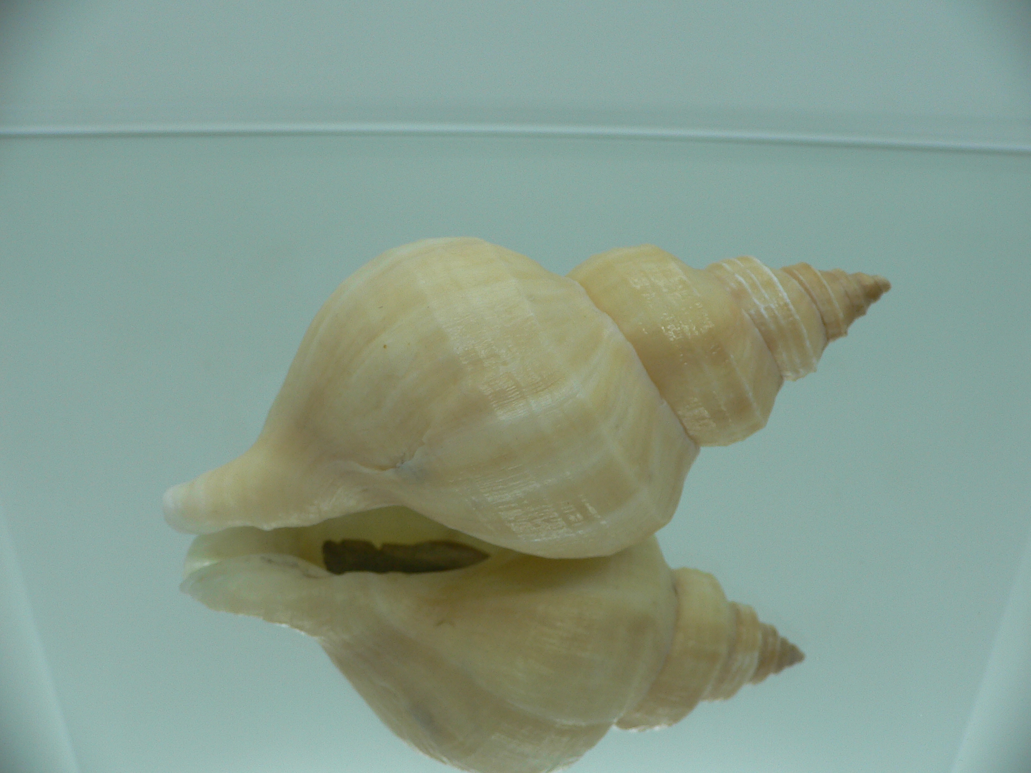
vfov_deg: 40.7
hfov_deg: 52.6
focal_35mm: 35
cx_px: 516
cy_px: 386
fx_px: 1042
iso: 80
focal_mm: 4.6
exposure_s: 1/60
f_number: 2.8
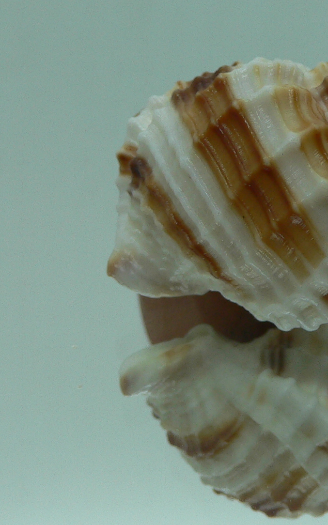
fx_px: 987
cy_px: 235
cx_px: 289
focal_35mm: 69
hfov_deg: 18.6
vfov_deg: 29.8
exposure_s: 1/80
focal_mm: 4.6
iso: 80
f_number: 2.8
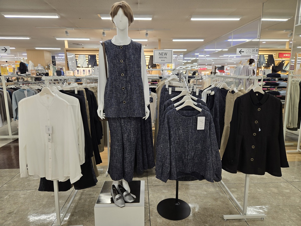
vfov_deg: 58.9
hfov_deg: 73.9
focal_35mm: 23
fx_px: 200
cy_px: 113
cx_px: 150
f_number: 1.8
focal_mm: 5.4
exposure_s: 1/100
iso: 64
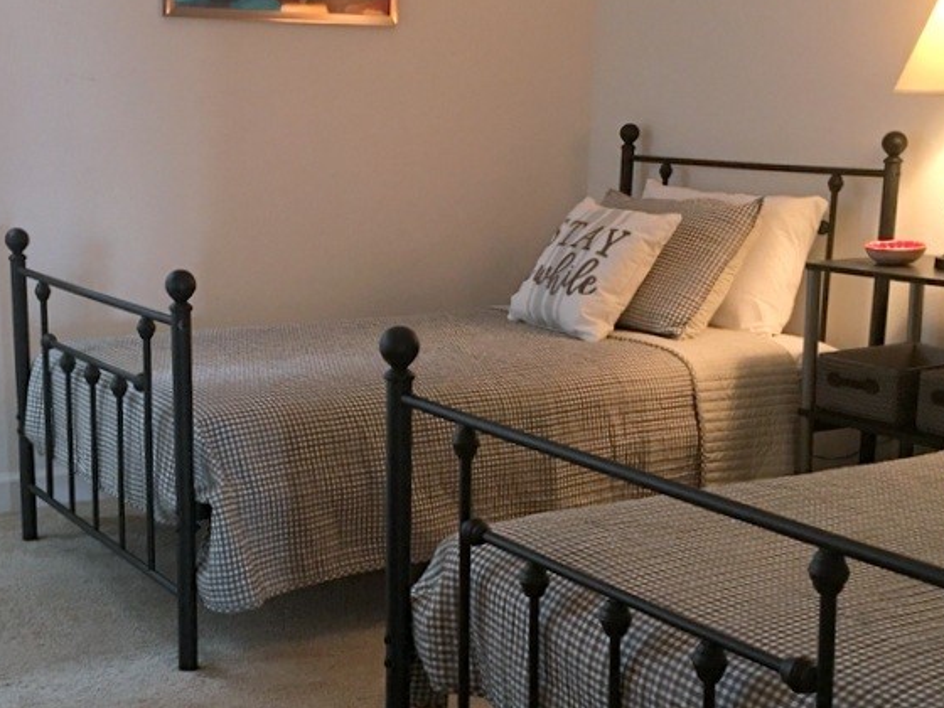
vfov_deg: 27.5
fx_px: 1445
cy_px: 359
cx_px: 319
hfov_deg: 35.8
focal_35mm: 53
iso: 80
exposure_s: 1/15
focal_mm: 4.15
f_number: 2.2
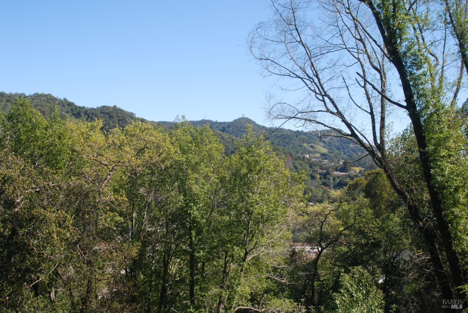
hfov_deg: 46.3
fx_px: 547
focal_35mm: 42
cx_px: 234
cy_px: 156
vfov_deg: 32.0
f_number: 6.3
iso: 125
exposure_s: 1/160
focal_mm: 28
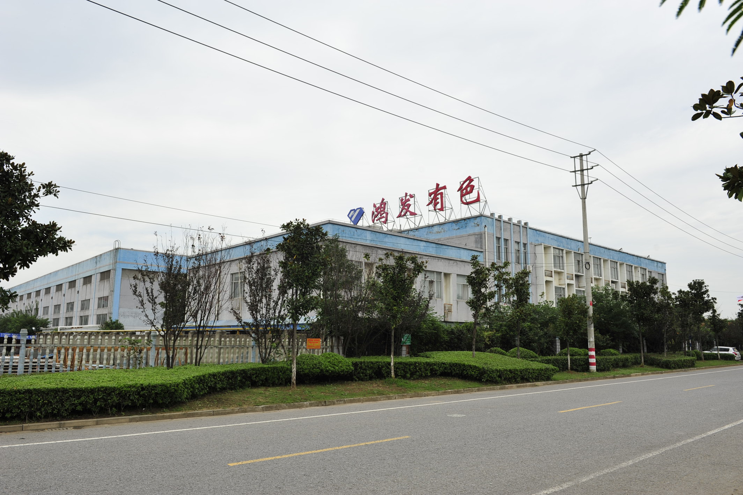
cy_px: 248
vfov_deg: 47.9
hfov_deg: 67.4
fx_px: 557
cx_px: 372
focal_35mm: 27
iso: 200
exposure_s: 1/400
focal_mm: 27
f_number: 8
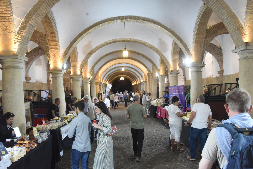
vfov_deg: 41.1
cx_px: 126
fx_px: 225
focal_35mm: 32
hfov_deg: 58.7
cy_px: 84
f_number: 9
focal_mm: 32
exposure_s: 1/320
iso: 8000
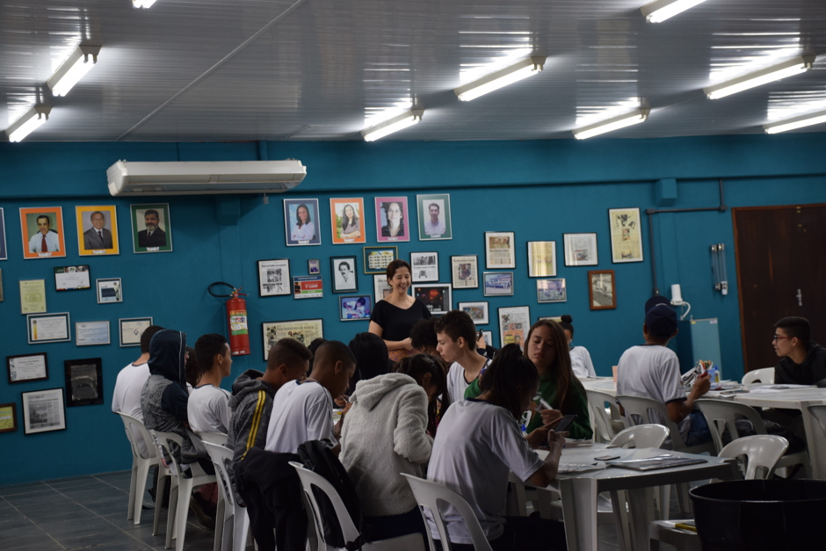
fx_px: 1308
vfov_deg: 23.8
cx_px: 413
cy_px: 276
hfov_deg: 35.0
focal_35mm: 57
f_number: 4.2
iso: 400
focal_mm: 38
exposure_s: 1/60
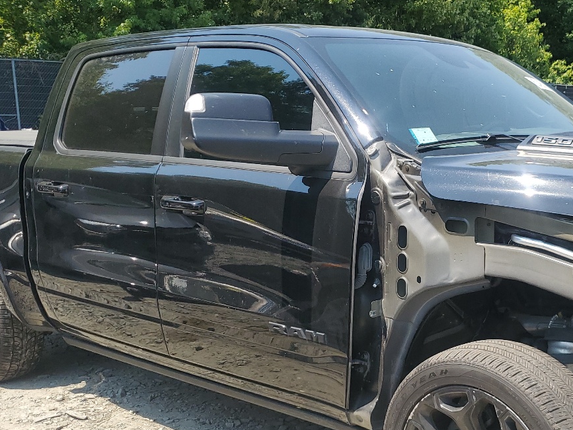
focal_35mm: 48
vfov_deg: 29.9
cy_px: 304
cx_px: 417
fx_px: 794
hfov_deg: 38.8
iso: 50
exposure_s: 1/1667
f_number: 1.5
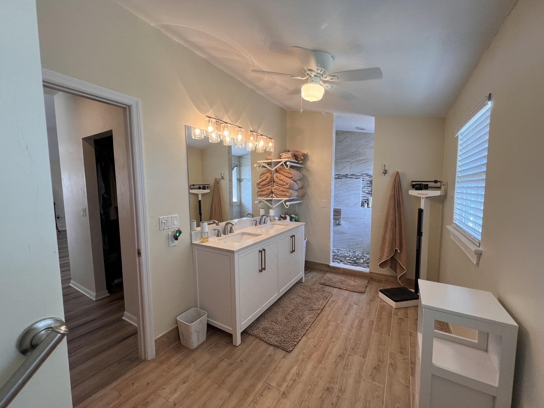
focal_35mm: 13
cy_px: 204
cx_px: 272
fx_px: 204
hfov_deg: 106.2
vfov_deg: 89.9
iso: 64
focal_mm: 1.57
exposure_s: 1/120
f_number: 1.8
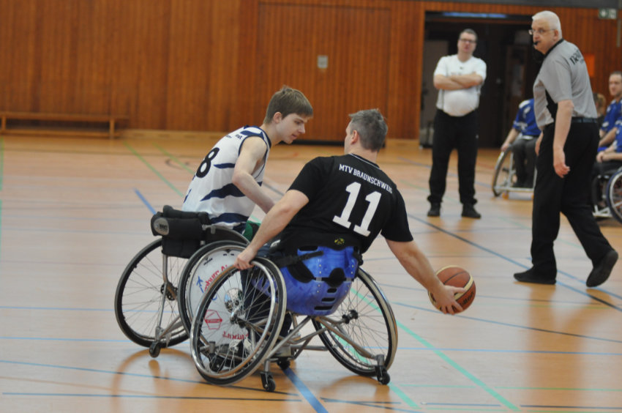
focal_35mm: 138
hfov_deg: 14.9
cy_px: 206
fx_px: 2381
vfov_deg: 9.9
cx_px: 311
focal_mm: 92
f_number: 3.2
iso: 1250
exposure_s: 1/250
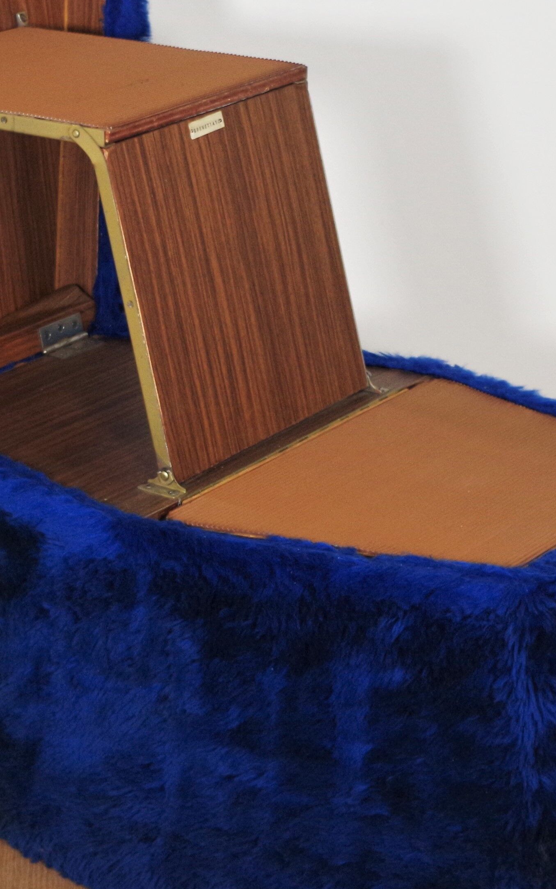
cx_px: 240
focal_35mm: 110
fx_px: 2667
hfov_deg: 11.9
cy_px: 285
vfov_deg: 18.9
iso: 400
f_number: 4
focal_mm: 26.25
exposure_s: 1/60
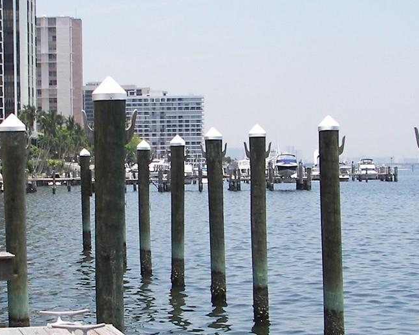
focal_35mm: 123
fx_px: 1525
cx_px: 141
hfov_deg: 15.6
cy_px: 207
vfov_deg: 12.5
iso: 50
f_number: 2.8
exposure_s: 1/640
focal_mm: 8.5
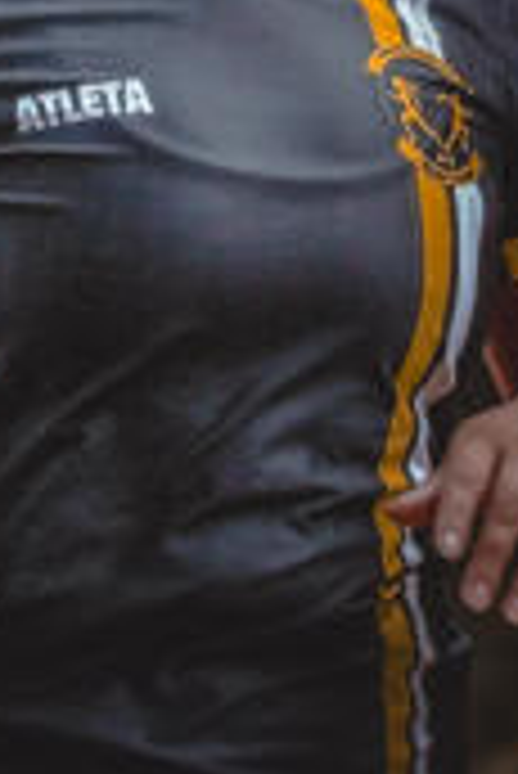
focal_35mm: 328
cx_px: 70
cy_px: 22
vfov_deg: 6.3
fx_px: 7065
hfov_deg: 4.2
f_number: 2.8
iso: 6400
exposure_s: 1/800
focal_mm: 94
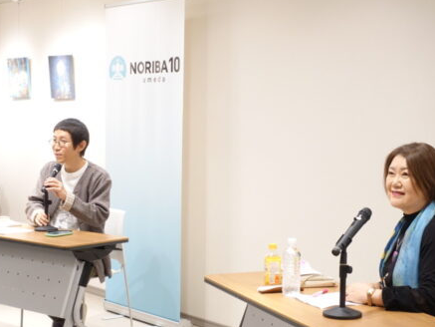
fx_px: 968
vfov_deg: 19.1
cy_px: 163
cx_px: 219
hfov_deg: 25.3
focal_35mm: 77
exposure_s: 1/80
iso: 800
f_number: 2.8
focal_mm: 25.7
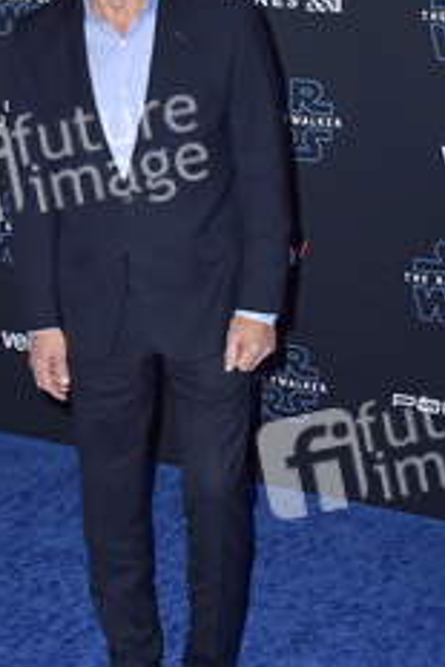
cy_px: 308
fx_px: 1407
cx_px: 145
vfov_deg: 26.6
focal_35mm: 76
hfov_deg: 17.9
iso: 500
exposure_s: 1/250
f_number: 7.1
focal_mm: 44
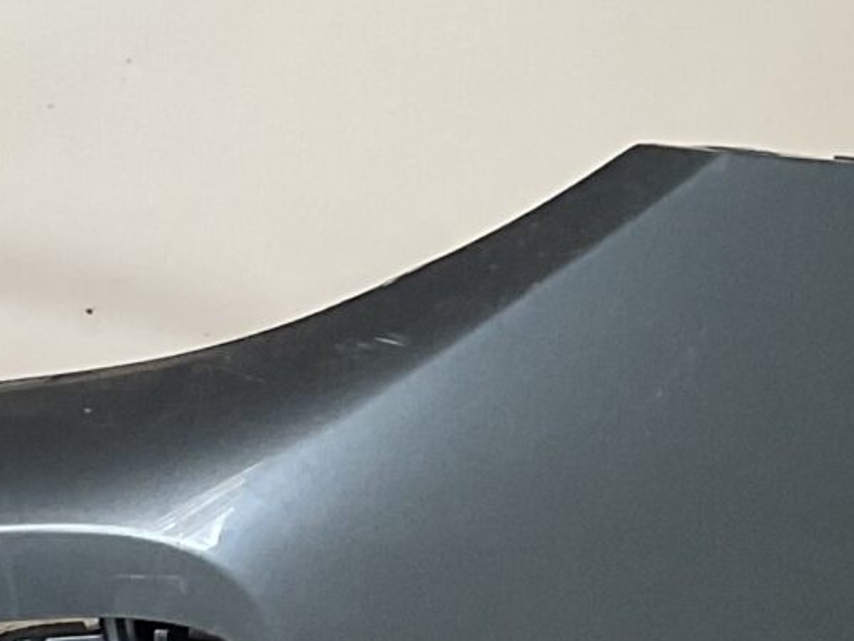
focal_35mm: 145
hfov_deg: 12.1
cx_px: -852
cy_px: 851
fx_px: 3577
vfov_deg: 10.0
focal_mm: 3
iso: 40
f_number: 1.8
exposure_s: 1/60
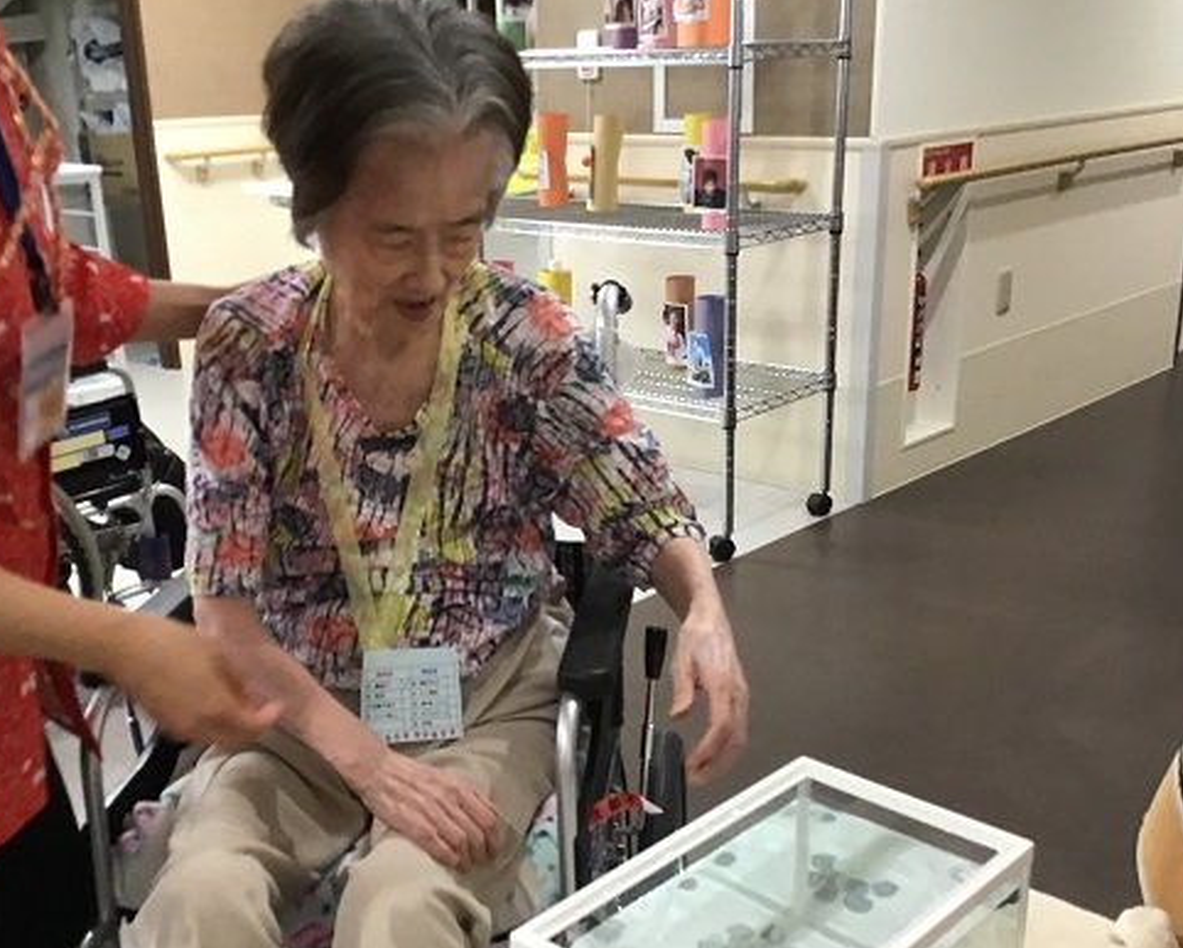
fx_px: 1436
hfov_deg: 44.7
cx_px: 531
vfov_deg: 36.4
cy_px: 550
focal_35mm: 41
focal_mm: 3.3
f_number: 2.4
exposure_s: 1/30
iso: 100
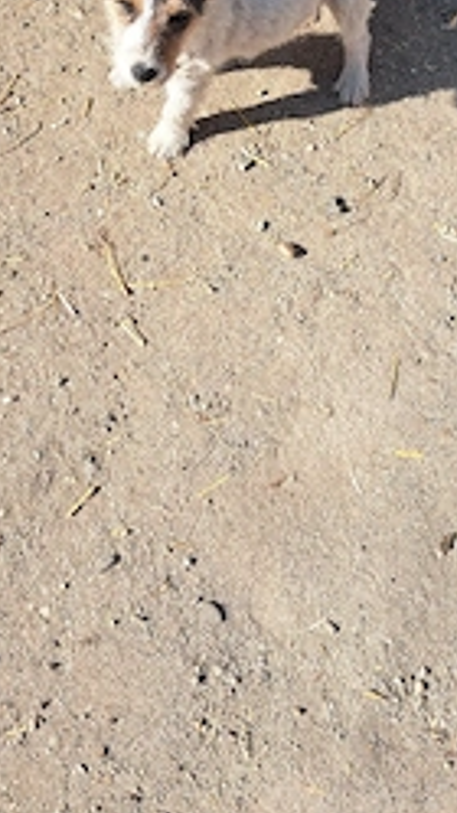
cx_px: 183
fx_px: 905
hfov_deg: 28.3
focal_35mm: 42
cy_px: 170
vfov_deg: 46.0
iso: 50
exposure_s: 1/714
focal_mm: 5.23
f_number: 1.8
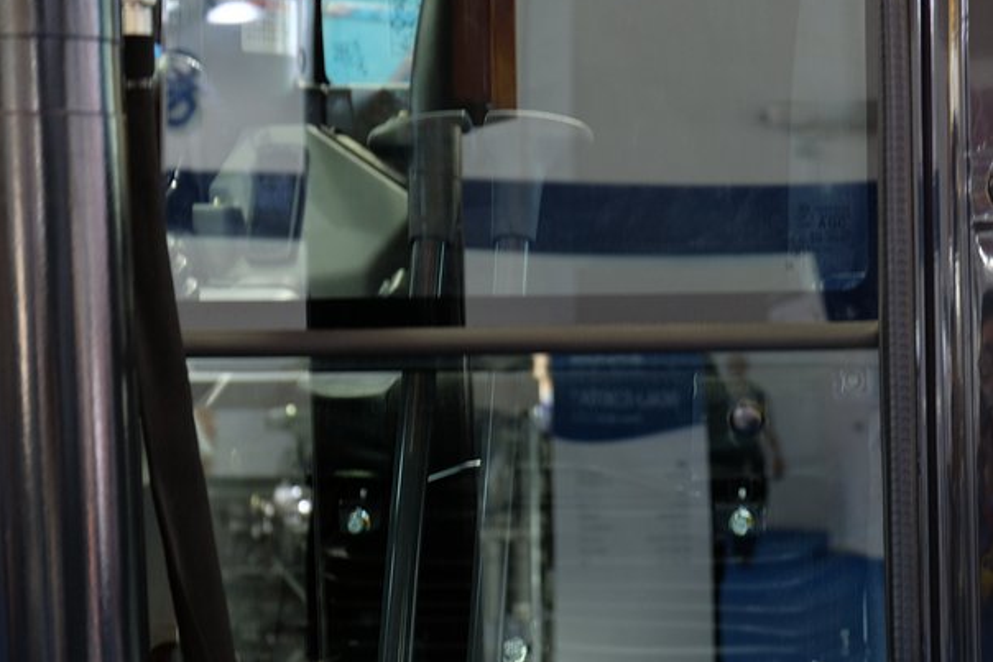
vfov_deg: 15.2
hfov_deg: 22.6
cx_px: 589
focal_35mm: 90
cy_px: 232
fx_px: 2483
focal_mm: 45.2
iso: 800
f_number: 5.6
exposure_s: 1/20
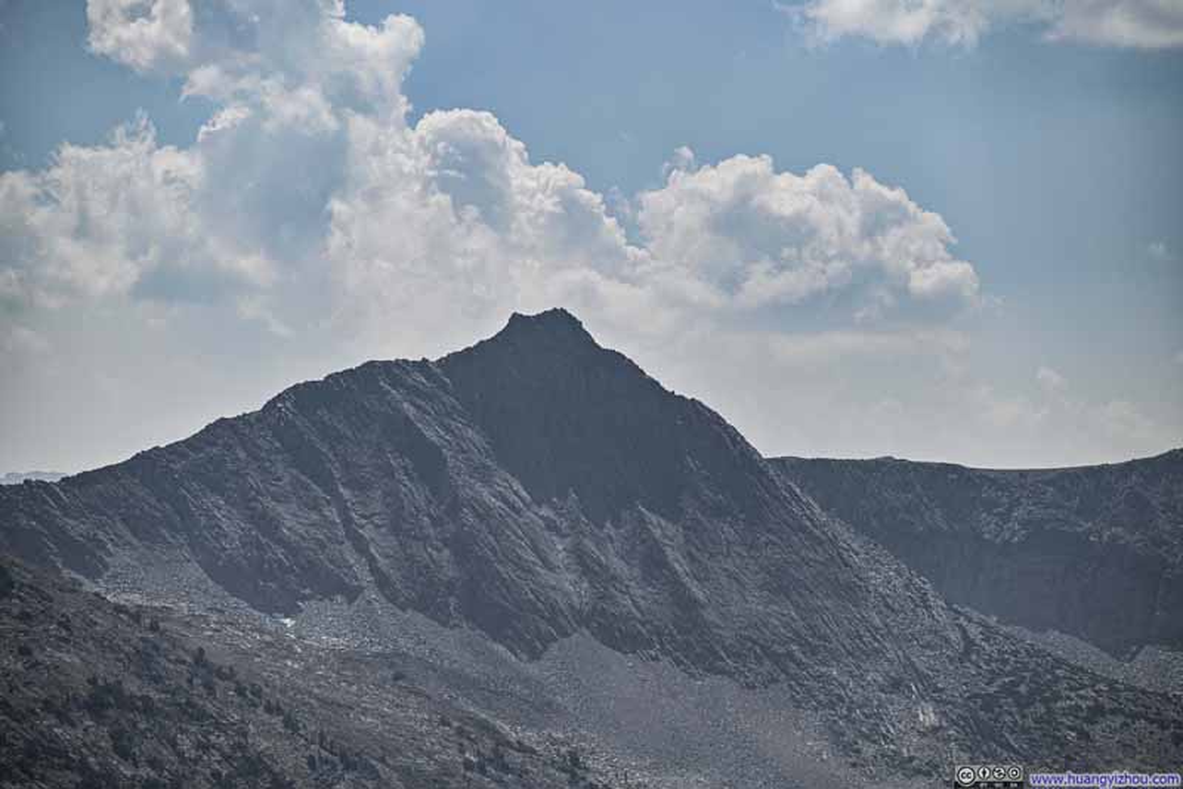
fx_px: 4931
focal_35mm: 150
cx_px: 592
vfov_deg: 9.2
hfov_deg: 13.7
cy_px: 394
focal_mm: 150
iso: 100
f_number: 5
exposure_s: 1/4000
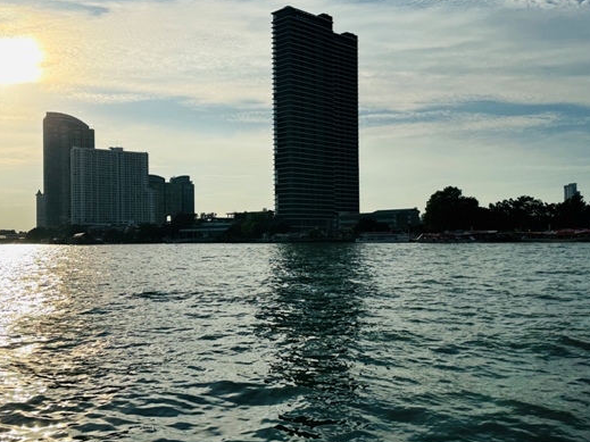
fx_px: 630
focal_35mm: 37
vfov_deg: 38.6
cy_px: 216
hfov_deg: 50.0
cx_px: 259
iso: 80
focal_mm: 6.86
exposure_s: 1/18519
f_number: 1.78
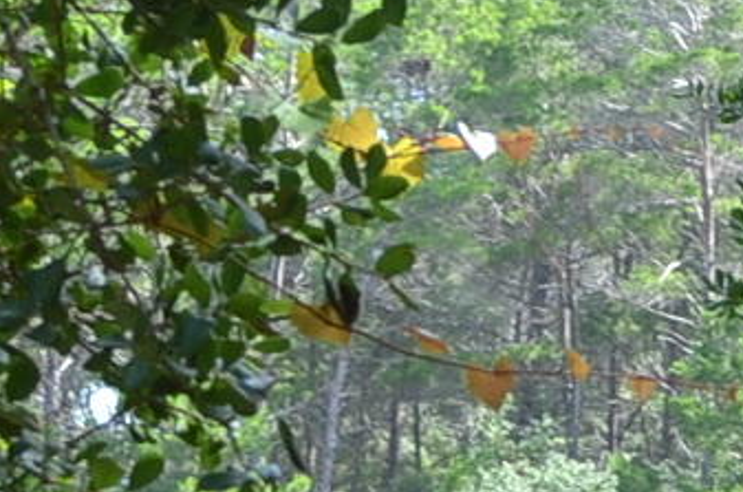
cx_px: 1338
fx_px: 4962
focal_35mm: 241
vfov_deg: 5.6
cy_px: 600
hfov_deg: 8.3
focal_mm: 22
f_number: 5
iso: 100
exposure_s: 1/100
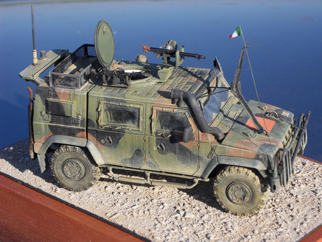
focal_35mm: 110
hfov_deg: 17.9
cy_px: 121
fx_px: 1023
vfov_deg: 13.5
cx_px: 161
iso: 80
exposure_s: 1/350
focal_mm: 19.3
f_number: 5.6
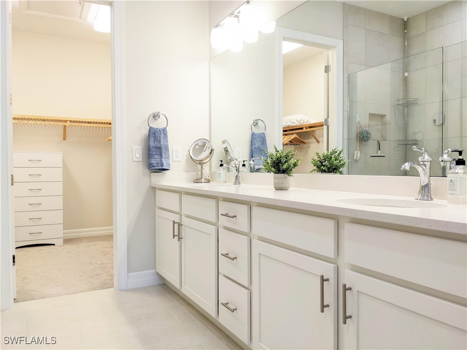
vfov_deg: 51.4
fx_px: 364
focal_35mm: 27
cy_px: 175
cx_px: 234
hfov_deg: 65.3
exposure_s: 1/120
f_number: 1.73
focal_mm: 4.38
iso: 139
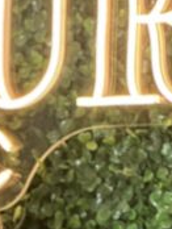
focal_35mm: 412
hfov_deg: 3.6
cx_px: -188
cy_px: 581
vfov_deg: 4.7
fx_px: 2723
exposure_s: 1/120
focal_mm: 9
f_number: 2.8
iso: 250
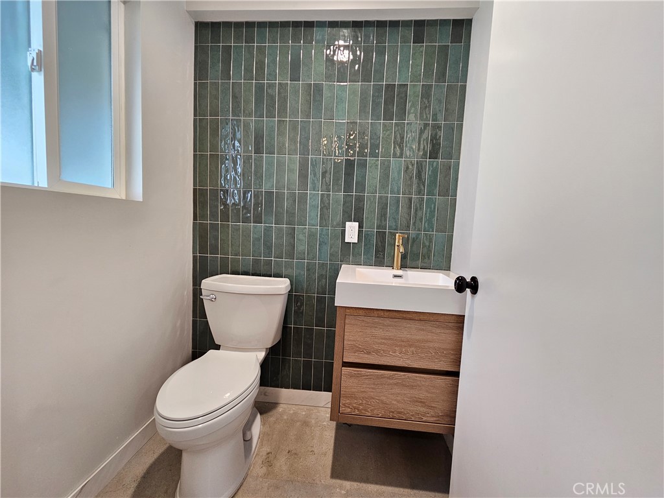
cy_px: 249
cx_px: 332
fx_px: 249
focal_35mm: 13
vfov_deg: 89.9
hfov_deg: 106.2
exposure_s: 1/60
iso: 200
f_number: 2.2
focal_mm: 2.2
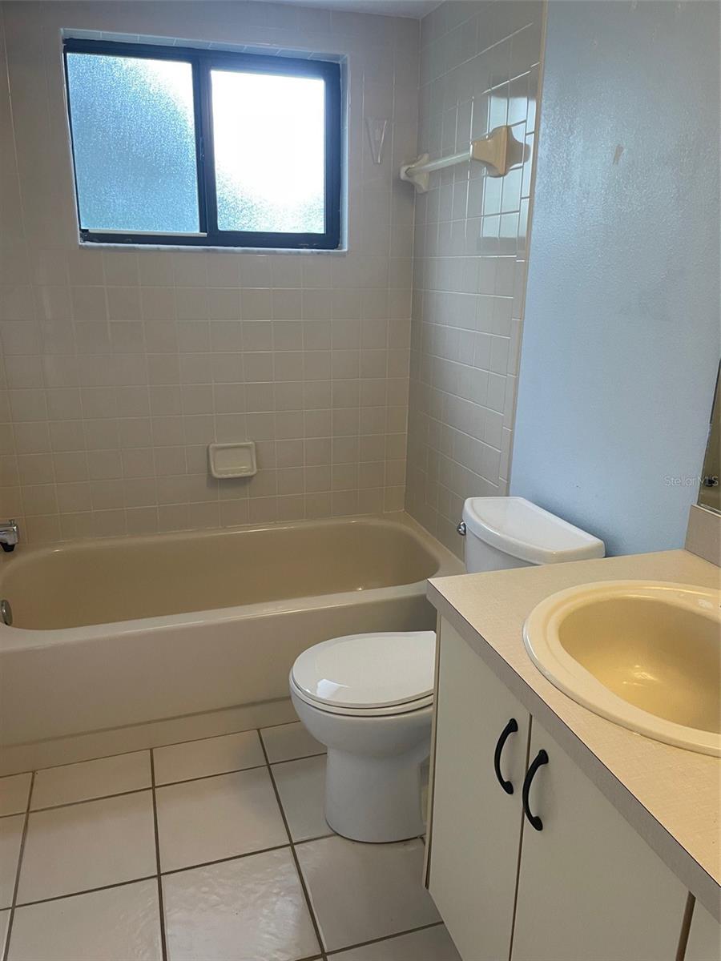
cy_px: 480
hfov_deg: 53.1
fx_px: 722
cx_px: 360
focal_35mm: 26
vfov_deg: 67.3
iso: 125
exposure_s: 1/60
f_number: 1.6
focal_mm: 4.2
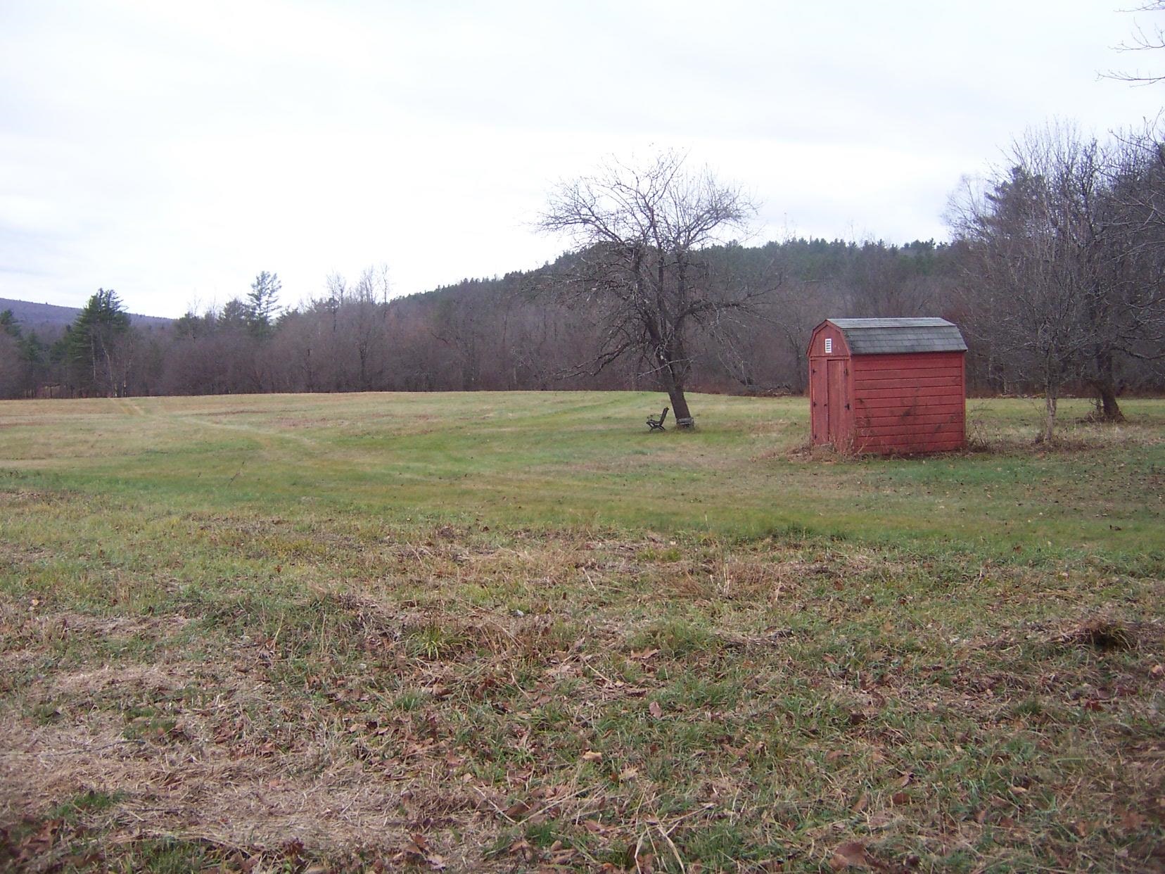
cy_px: 437
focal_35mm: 33
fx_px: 1111
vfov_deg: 42.9
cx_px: 582
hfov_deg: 55.4
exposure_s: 1/60
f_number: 2.8
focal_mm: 5.5
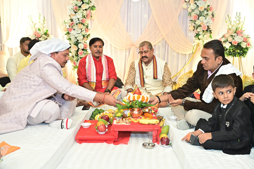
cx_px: 127
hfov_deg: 54.4
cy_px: 84
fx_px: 247
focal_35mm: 35
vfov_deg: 37.9
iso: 1600
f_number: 5
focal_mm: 35
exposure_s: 1/160
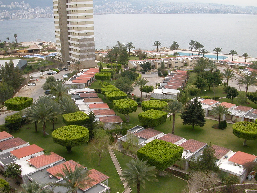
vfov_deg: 38.7
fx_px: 275
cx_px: 128
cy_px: 96
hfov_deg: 50.1
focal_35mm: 37
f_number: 4.5
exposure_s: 1/361
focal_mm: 5.6
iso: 100
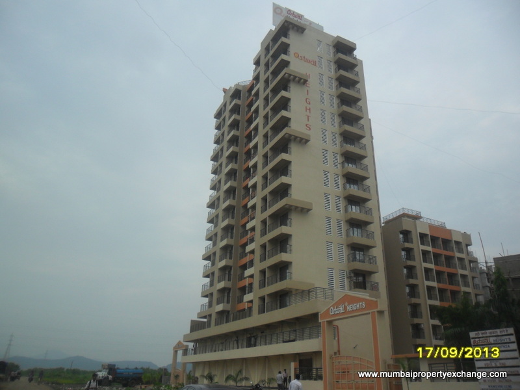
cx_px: 260
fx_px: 406
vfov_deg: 51.4
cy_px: 195
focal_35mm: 27
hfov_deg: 65.3
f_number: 8.9
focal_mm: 4.9
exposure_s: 1/180
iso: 100
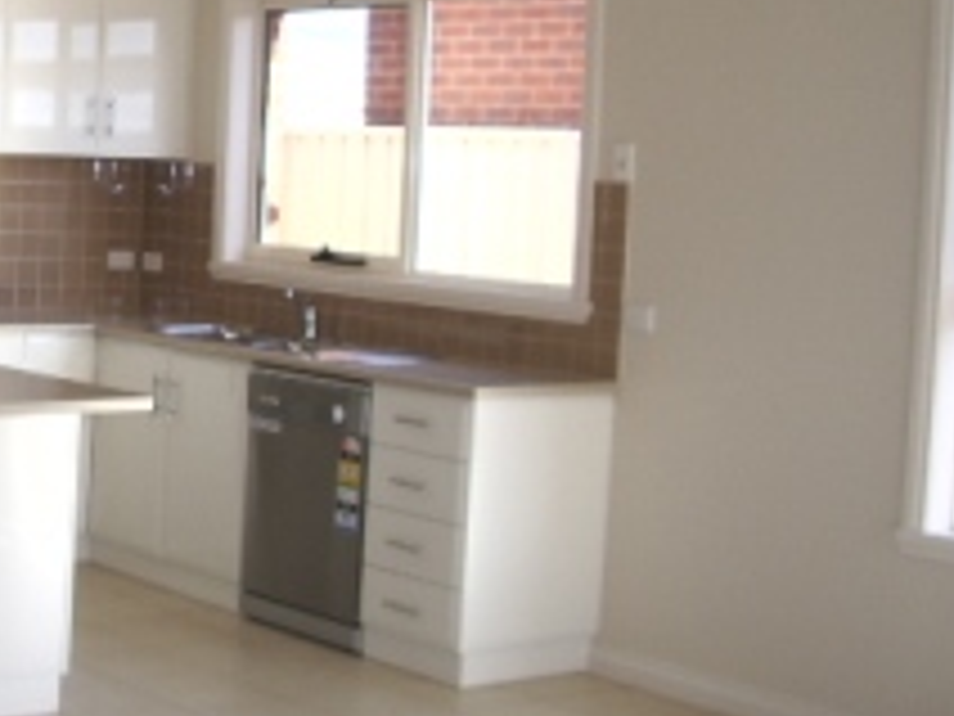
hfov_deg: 24.9
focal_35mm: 74
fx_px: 2039
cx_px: -36
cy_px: 252
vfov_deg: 19.8
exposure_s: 1/100
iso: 50
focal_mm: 5.8
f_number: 2.6
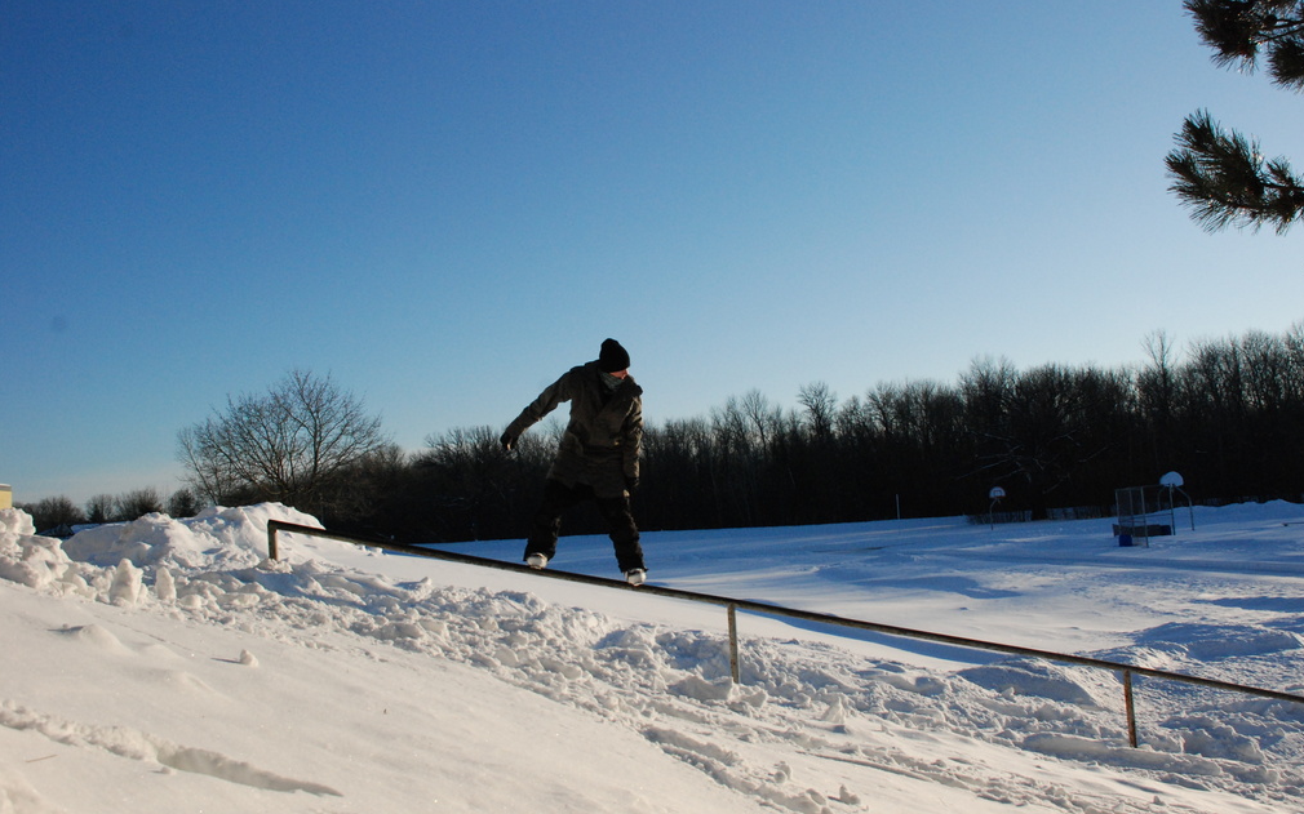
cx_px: 659
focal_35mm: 31
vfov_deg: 40.6
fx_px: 1102
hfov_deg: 61.2
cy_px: 399
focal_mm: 20
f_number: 8
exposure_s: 1/2000
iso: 1000
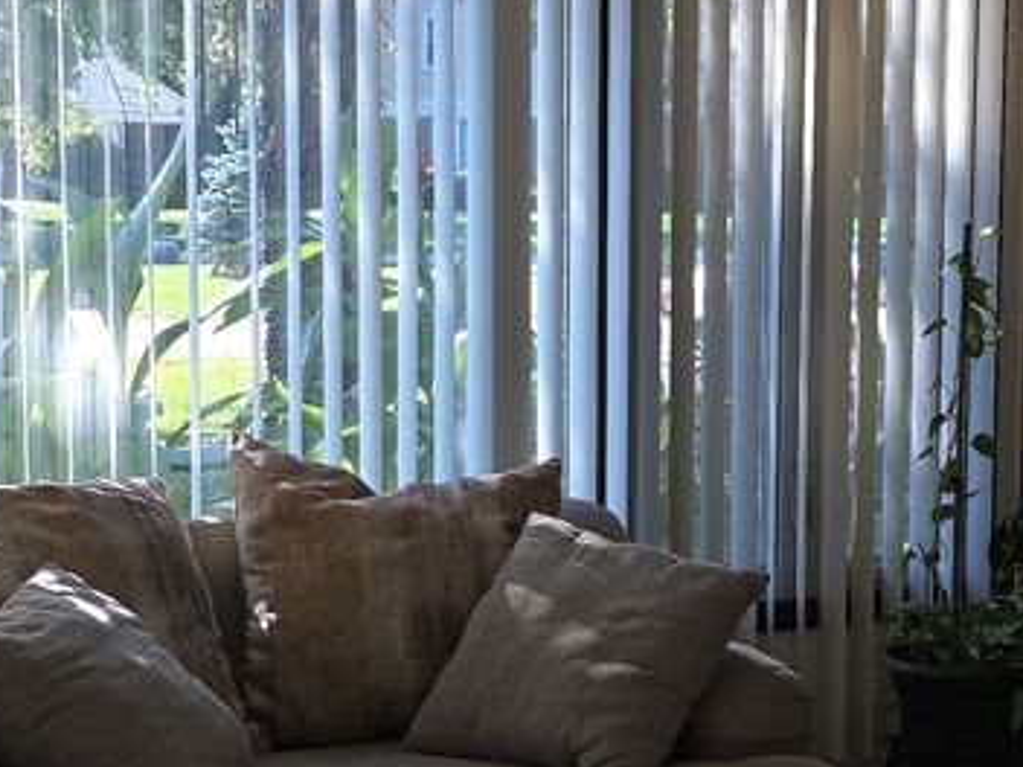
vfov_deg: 15.7
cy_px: 485
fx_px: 2778
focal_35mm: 94
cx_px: 654
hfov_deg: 20.8
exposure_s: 1/120
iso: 20
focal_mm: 6.3
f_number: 1.7
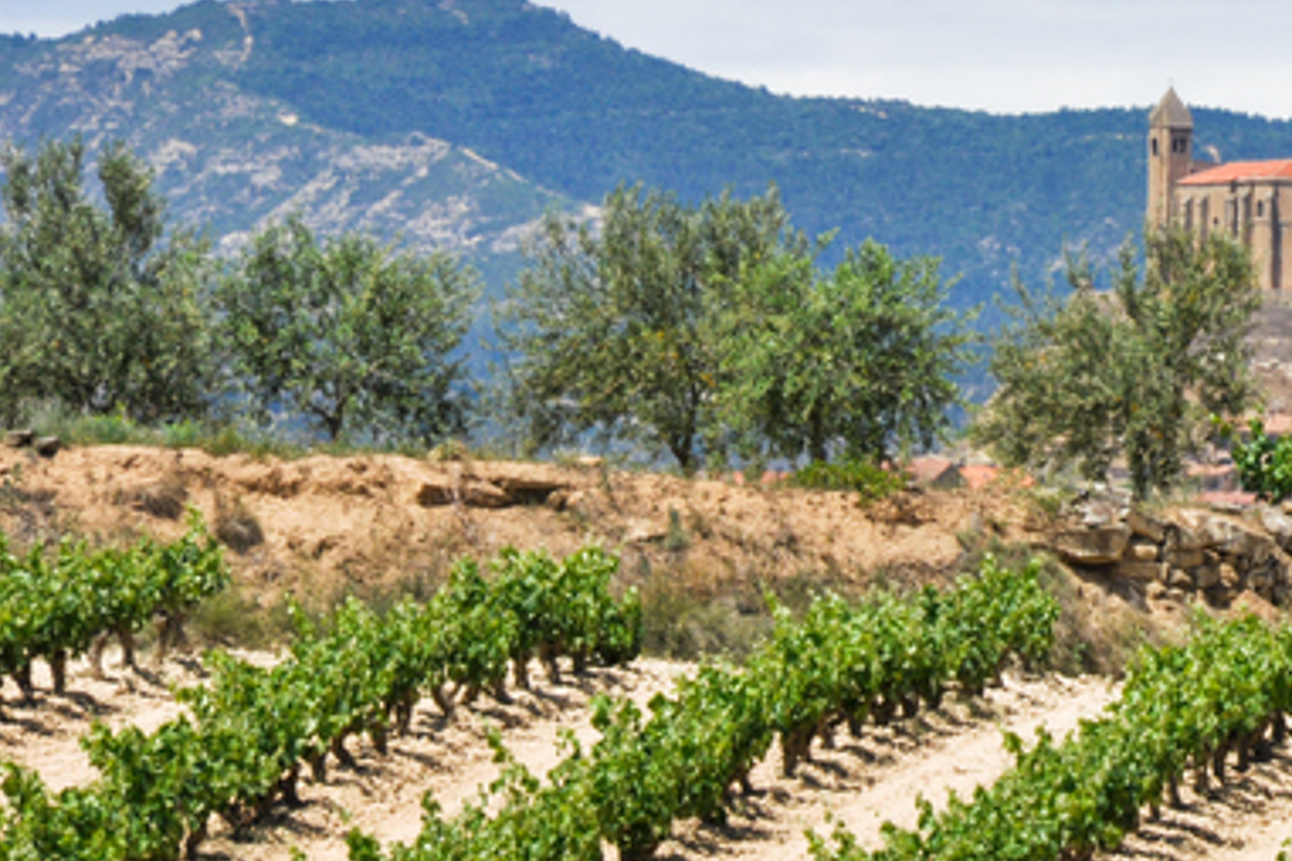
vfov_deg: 2.4
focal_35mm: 570
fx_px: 20455
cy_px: 393
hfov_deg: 3.6
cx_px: 1222
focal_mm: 200
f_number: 20
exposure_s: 1/160
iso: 200
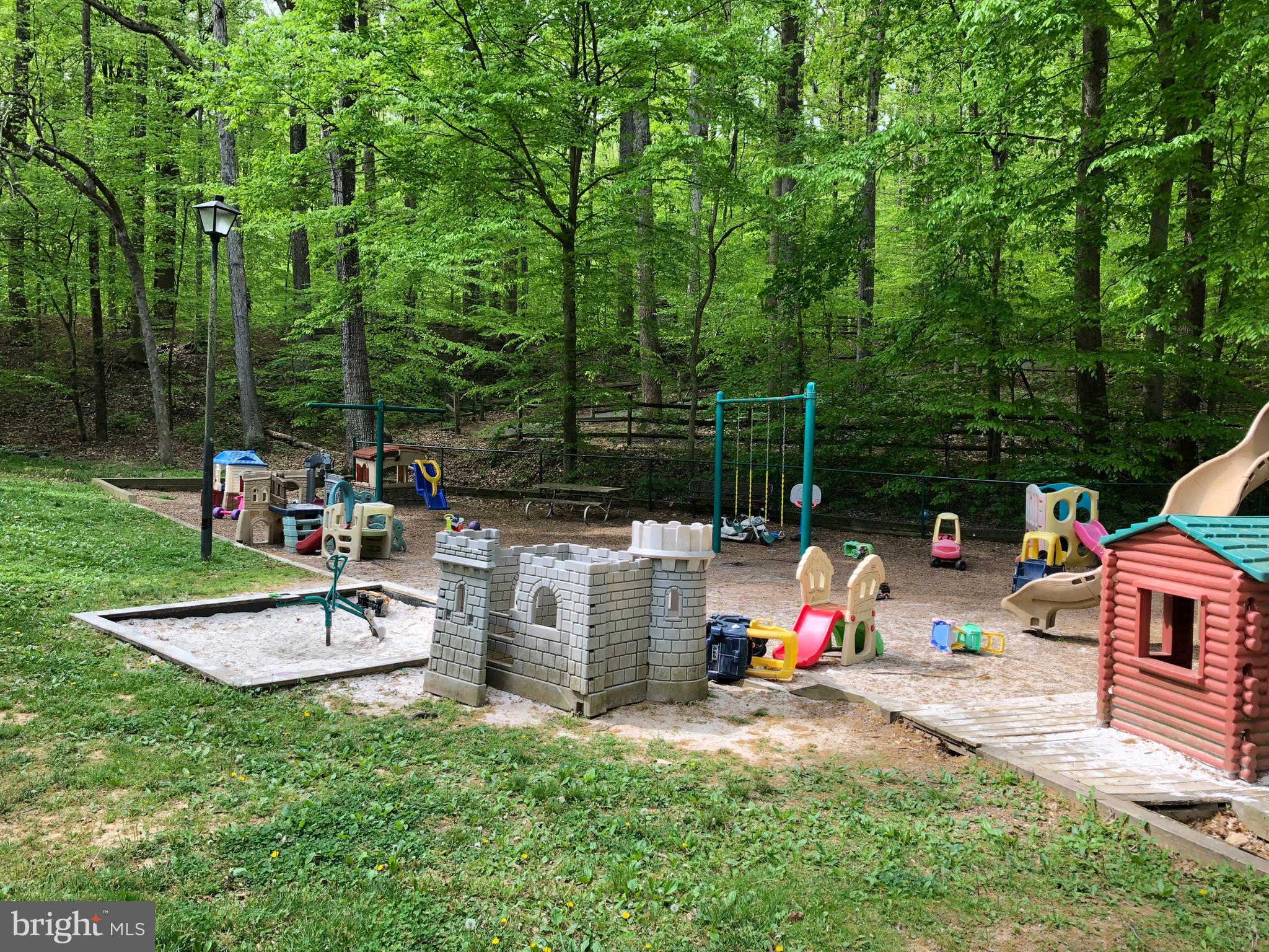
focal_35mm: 28
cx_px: 634
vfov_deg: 49.7
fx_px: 1026
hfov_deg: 63.4
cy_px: 476
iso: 20
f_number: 1.8
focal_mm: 3.99
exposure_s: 1/127
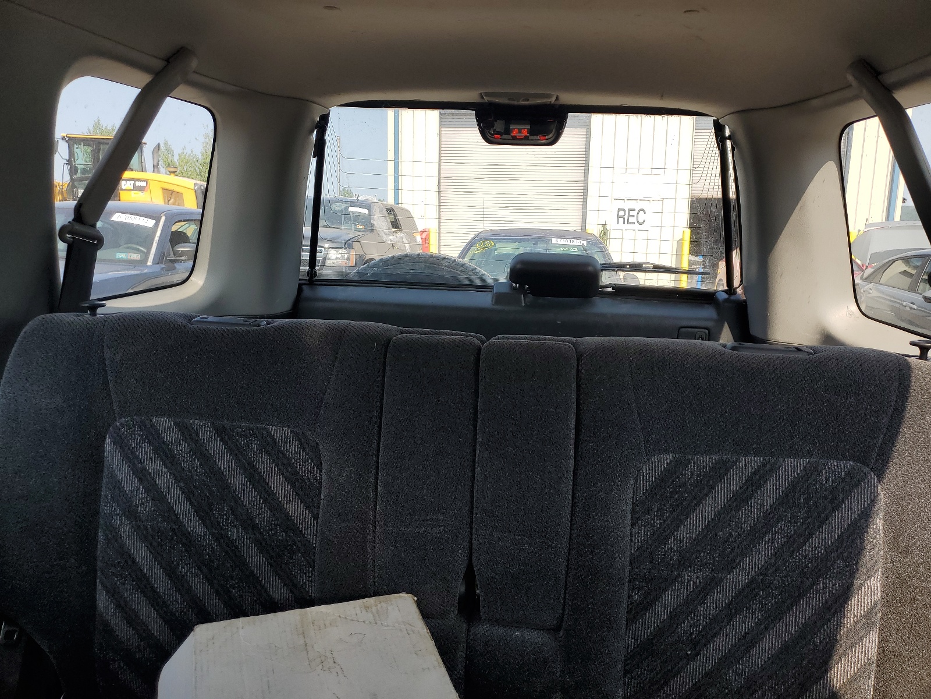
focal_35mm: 26
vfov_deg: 53.1
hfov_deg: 67.3
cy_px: 350
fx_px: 699
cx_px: 466
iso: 50
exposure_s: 1/1111
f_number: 1.5
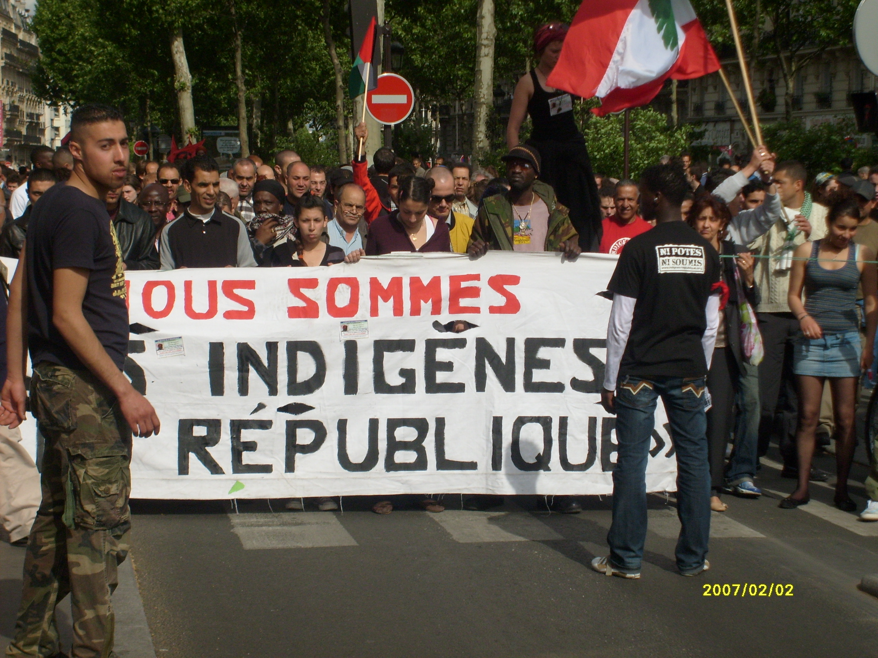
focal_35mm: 81
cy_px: 329
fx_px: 2054
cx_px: 439
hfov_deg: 24.1
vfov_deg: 18.2
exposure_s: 1/250
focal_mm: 13.7
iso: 80
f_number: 10.6
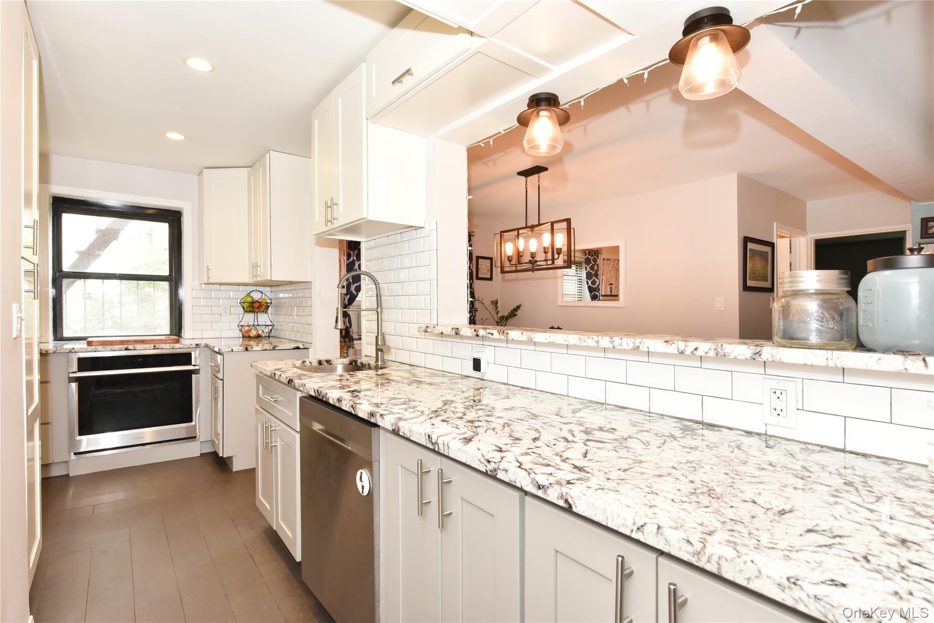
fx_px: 441
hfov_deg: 93.3
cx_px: 467
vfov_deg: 70.5
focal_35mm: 17
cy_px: 312
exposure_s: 1/50
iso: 2000
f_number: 10
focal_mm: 17
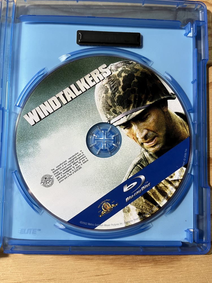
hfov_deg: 53.1
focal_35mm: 26
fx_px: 212
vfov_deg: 67.3
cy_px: 142
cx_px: 106
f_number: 1.6
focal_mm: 5.1
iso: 125
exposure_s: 1/60
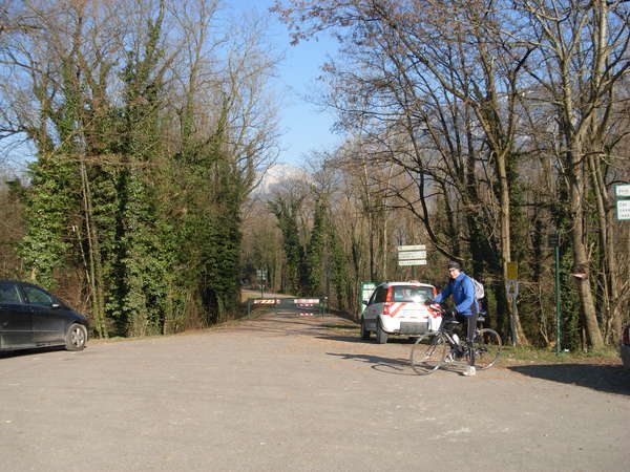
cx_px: 315
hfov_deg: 49.0
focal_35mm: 38
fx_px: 692
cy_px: 236
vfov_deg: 37.7
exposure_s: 1/703
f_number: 2.9
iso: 79
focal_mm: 6.3
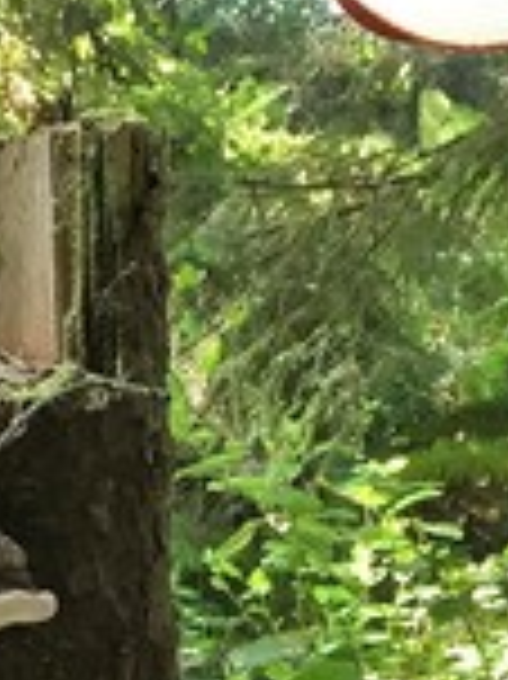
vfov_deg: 13.9
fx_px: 2567
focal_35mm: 131
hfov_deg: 11.3
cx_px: 139
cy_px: 1108
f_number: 2.2
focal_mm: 4.15
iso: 40
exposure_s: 1/30
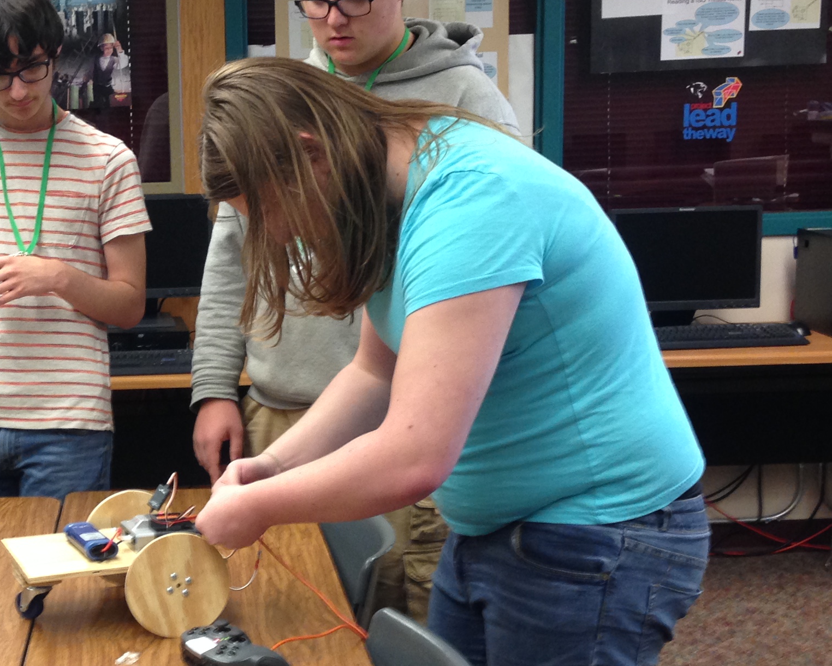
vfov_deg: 22.2
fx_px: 1699
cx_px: 107
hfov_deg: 26.7
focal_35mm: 69
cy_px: 358
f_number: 2.4
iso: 100
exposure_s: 1/20
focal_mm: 4.12
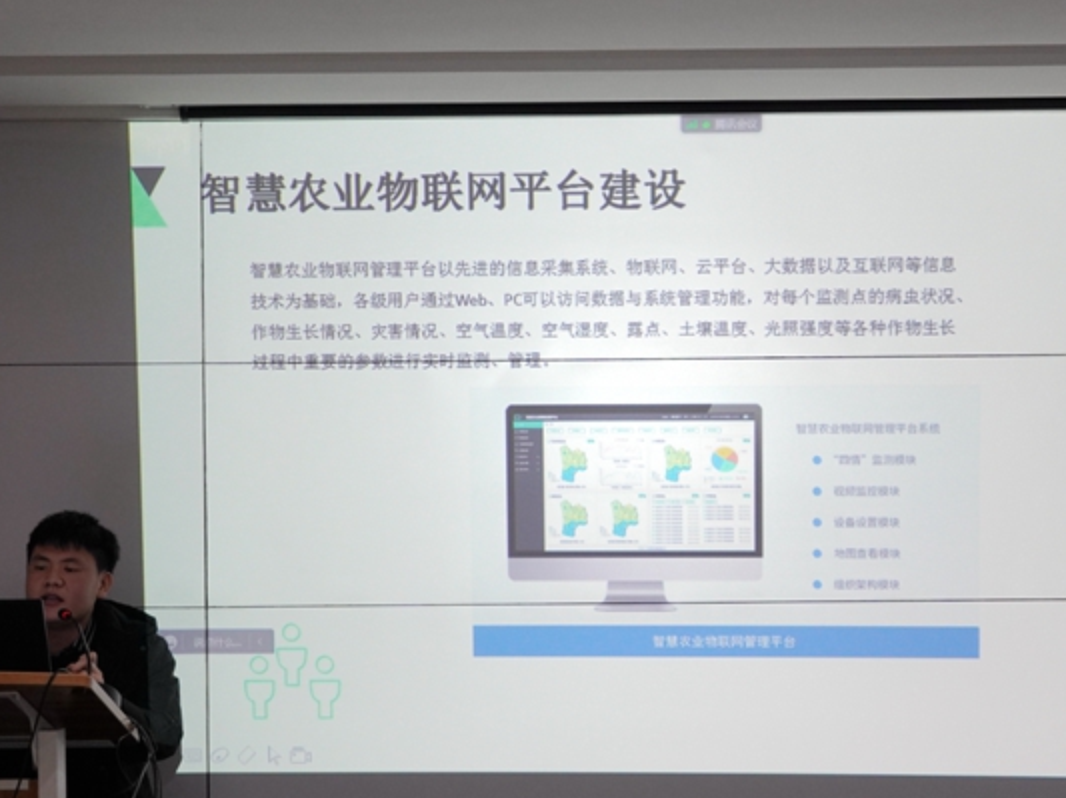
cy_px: 523
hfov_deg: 29.0
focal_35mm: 67
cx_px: 632
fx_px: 2055
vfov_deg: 21.9
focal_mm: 29
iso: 800
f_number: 4.5
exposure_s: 1/160
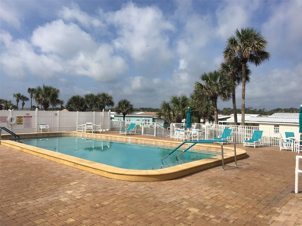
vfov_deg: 48.2
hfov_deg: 61.7
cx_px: 151
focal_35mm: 29
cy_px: 113
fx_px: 253
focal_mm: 4.15
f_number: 2.2
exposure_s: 1/3077
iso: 25
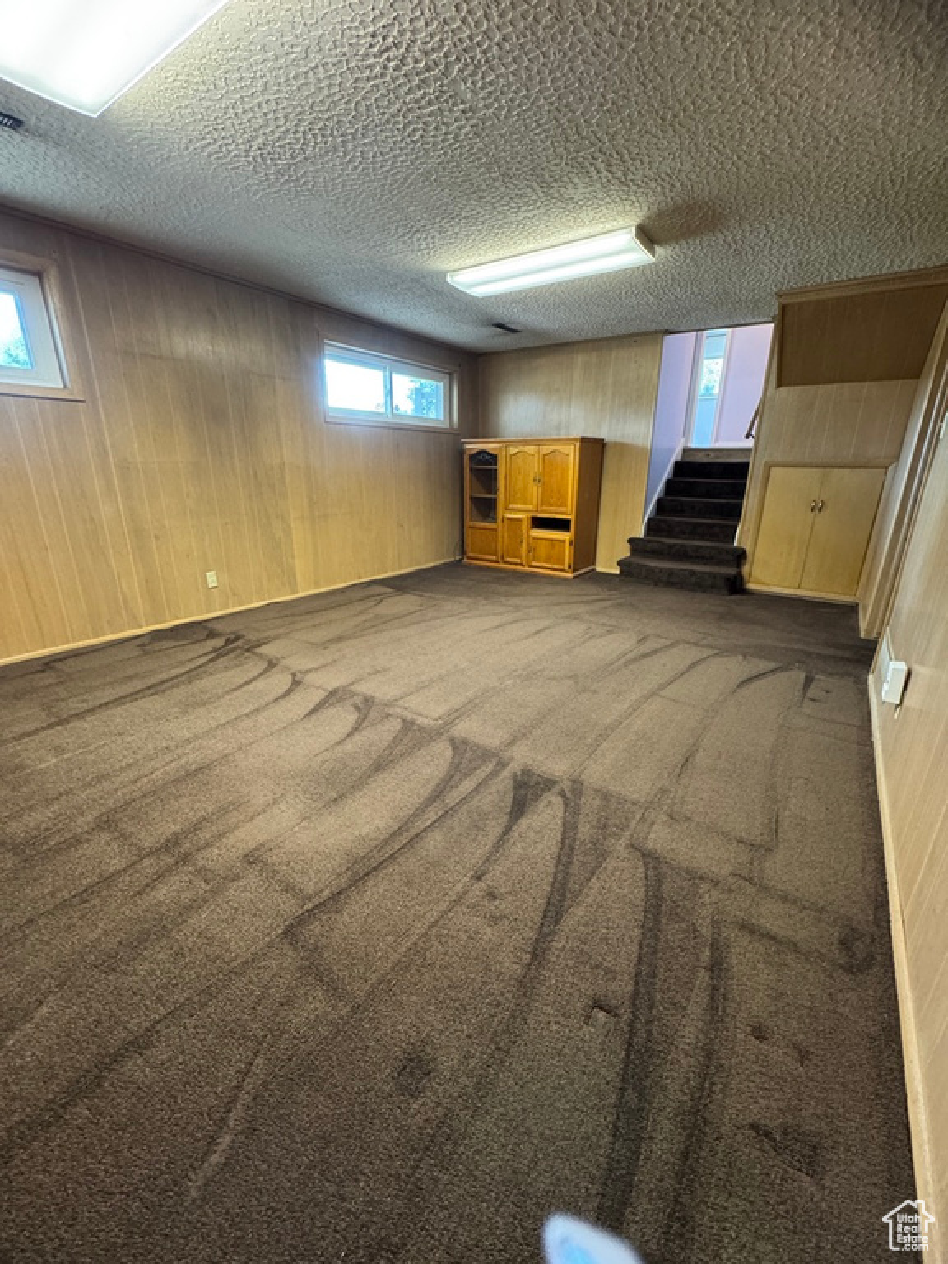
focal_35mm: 14
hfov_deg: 85.7
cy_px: 632
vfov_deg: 102.1
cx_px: 474
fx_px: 511
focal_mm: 2.22
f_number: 2.2
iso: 400
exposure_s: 1/60
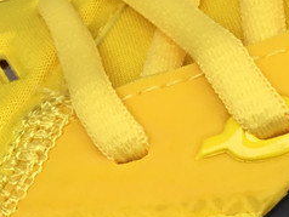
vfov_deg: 12.5
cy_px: 232
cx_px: -46
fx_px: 978
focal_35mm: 117
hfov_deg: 16.2
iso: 25
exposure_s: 1/450
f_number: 2.4
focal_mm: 3.3
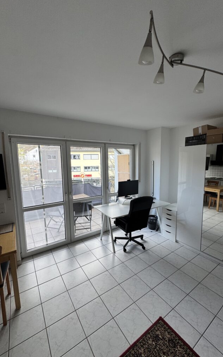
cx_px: 113
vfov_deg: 101.5
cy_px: 179
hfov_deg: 74.8
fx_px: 146
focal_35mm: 15
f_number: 2.2
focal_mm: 2.22
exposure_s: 1/99
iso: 64
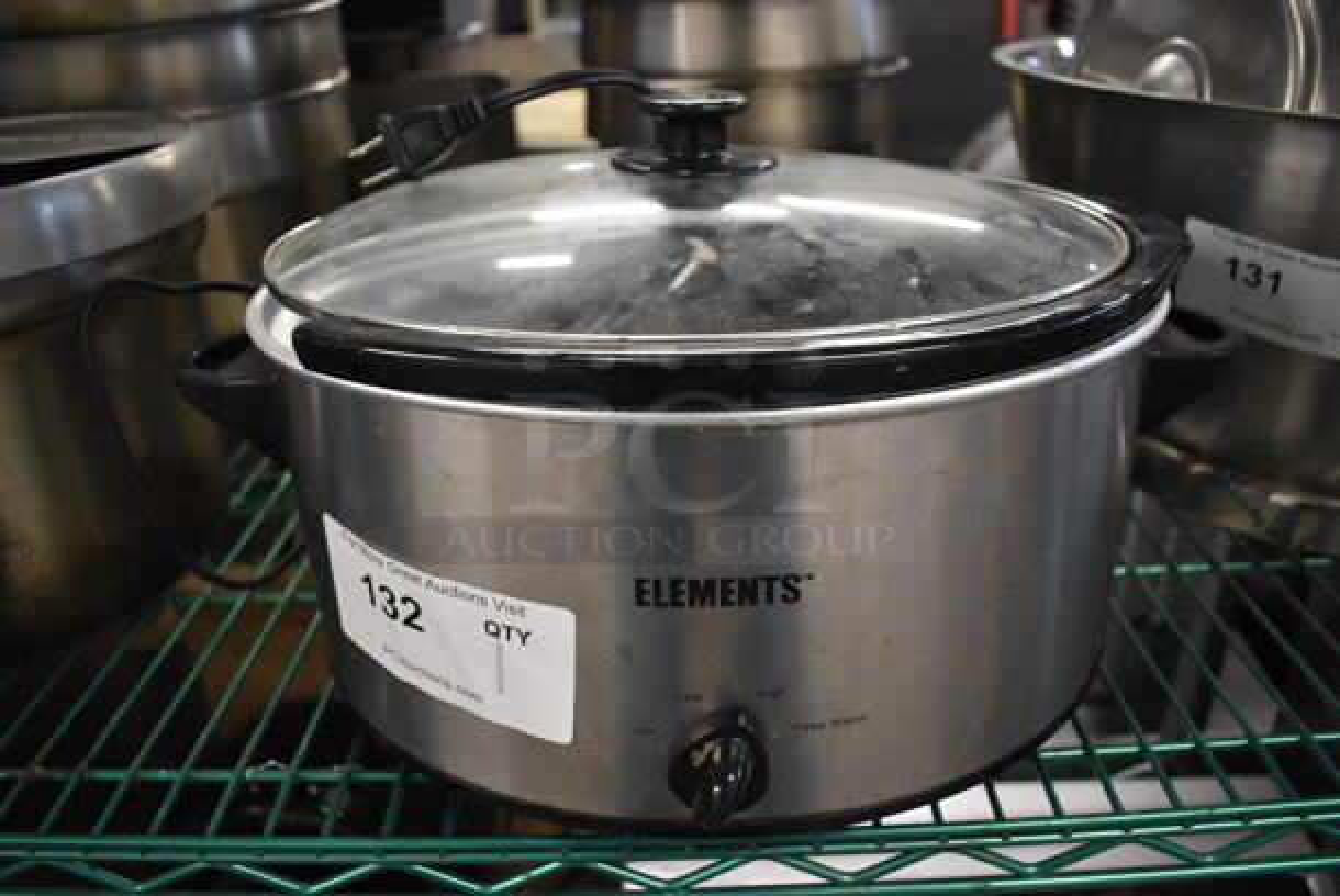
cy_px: 448
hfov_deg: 67.3
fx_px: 1006
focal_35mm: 27
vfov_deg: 48.0
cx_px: 670
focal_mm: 18
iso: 2000
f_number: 3.5
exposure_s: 1/125
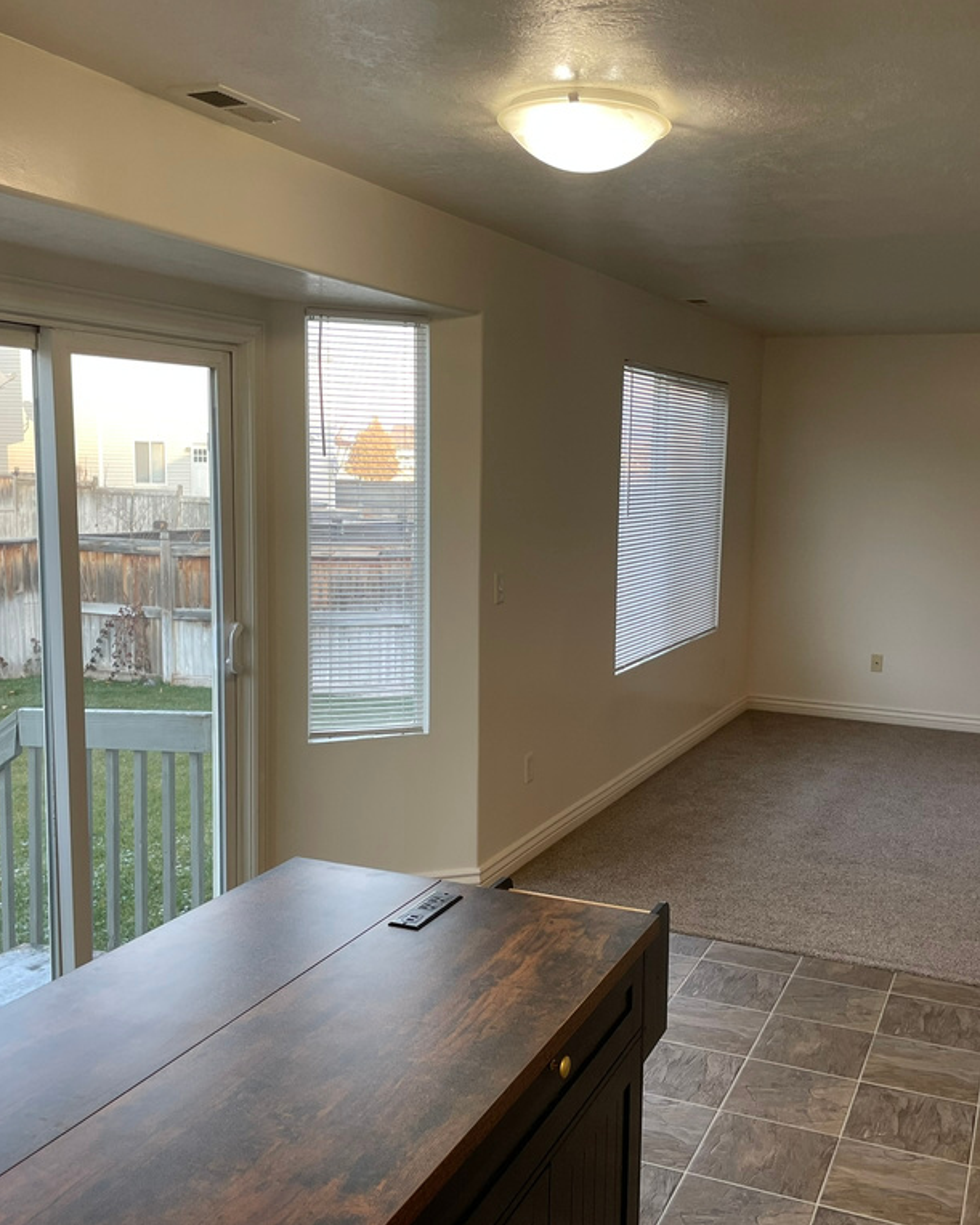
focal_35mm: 34
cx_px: 558
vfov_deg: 52.8
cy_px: 614
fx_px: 1233
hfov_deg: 43.2
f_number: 1.6
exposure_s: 1/120
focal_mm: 4.2
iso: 64
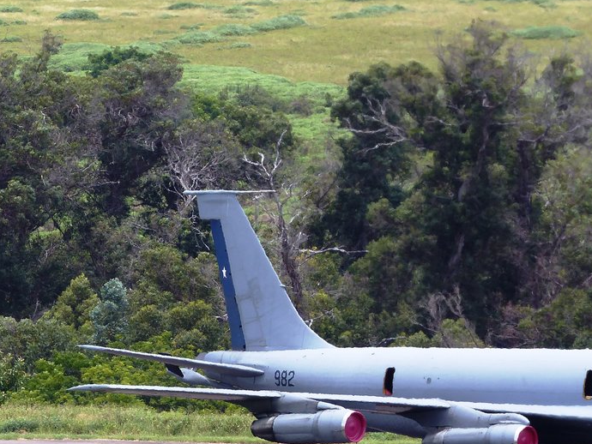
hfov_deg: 4.6
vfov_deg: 3.4
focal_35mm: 433
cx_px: 431
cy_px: 299
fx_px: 7408
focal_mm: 44.8
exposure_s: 1/640
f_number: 4
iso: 100
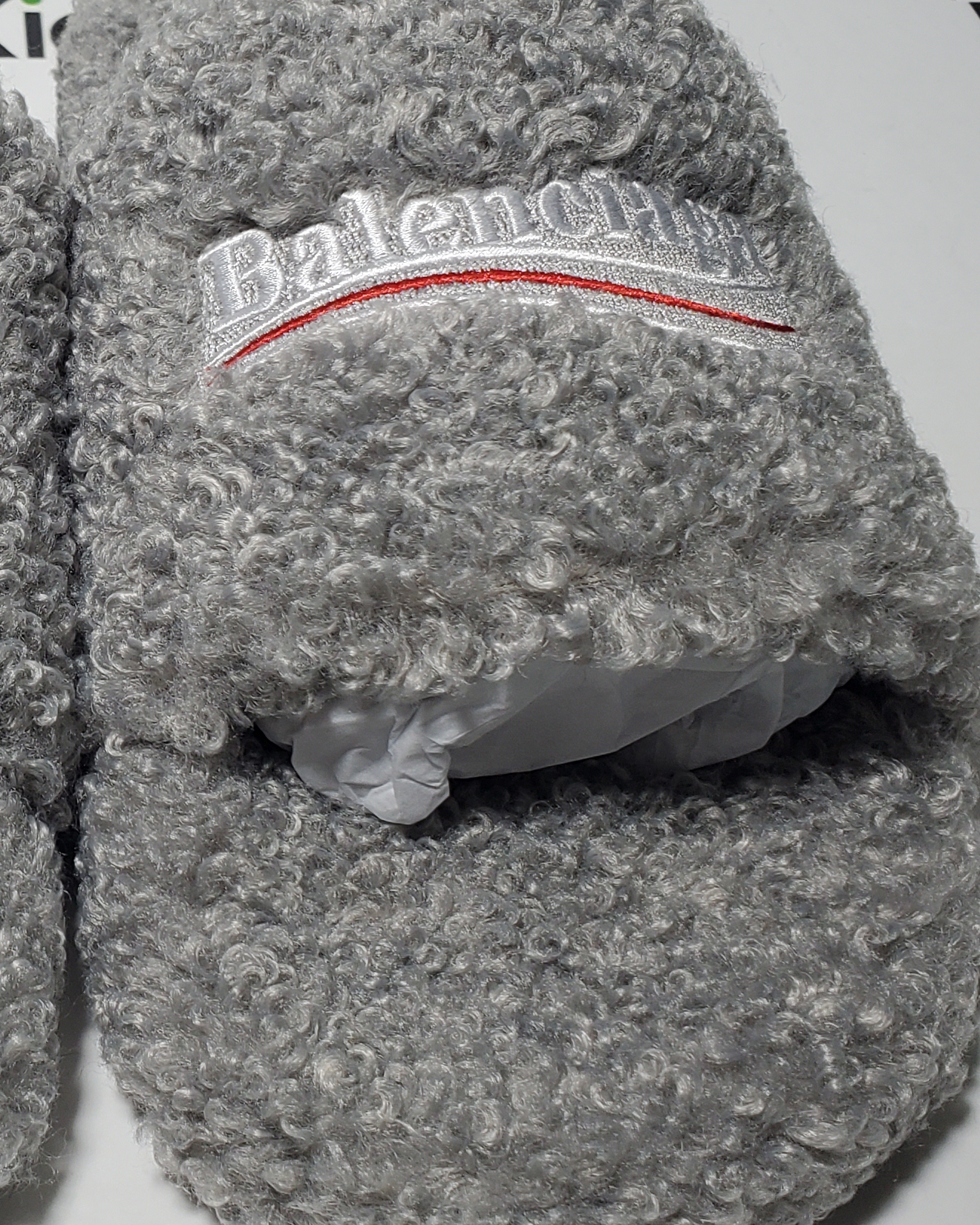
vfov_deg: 30.4
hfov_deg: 23.6
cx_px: 9
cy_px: 458
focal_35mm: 62
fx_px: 2248
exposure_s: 1/233
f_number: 2.4
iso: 50
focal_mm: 4.3
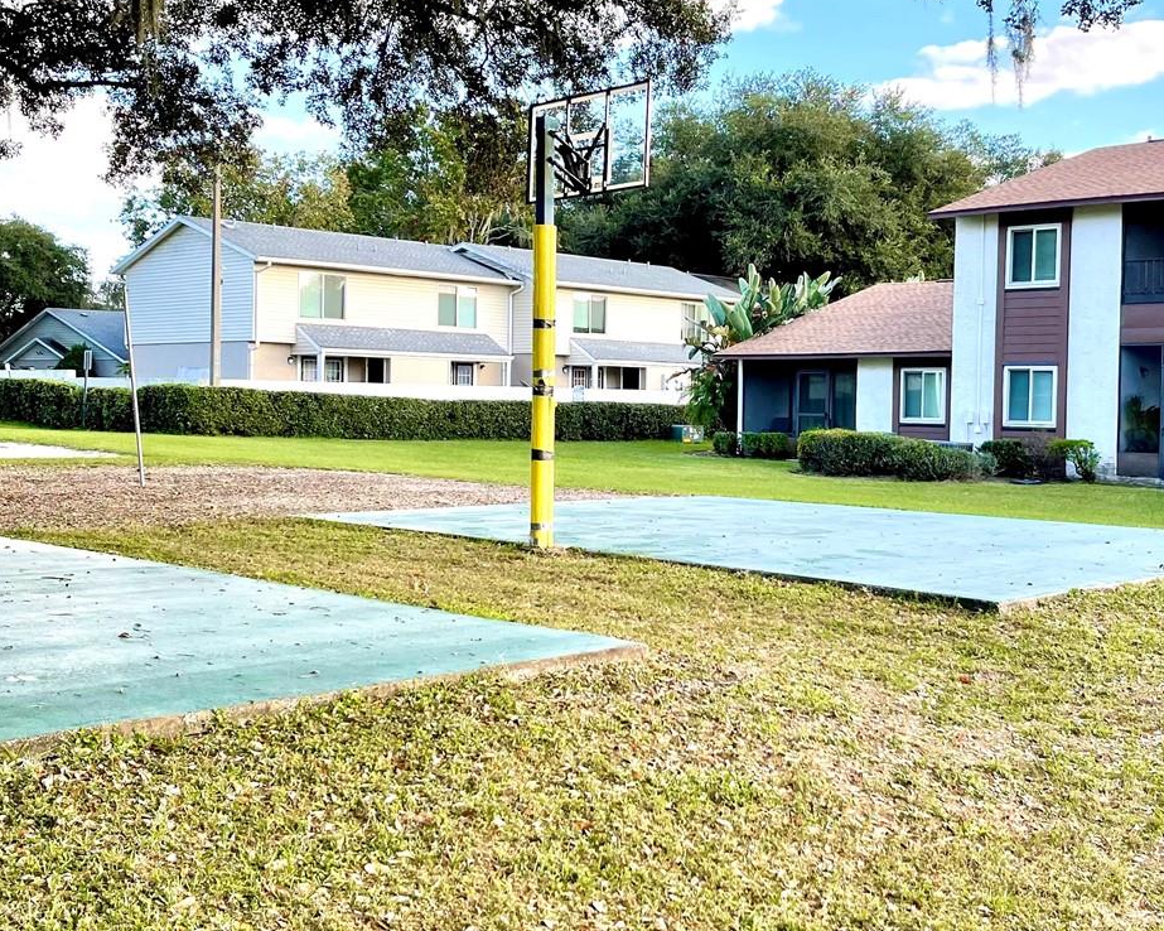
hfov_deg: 41.9
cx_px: 661
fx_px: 1515
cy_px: 416
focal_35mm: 44
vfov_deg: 34.1
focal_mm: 5.1
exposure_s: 1/459
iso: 32
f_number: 1.6
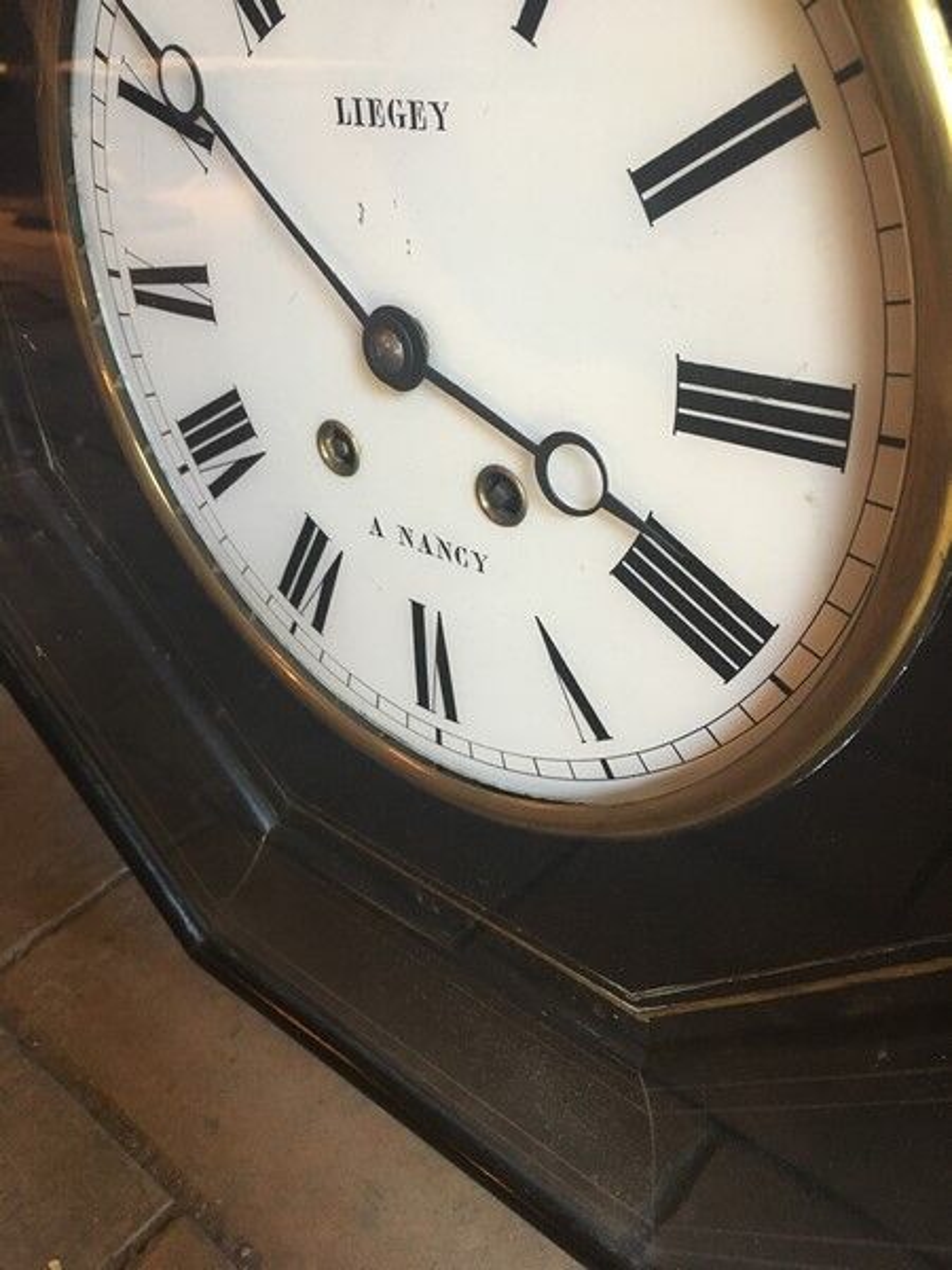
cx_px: 476
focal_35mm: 29
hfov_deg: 48.2
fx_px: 1063
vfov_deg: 61.7
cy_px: 635
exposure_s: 1/20
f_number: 2.2
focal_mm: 4.15
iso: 200
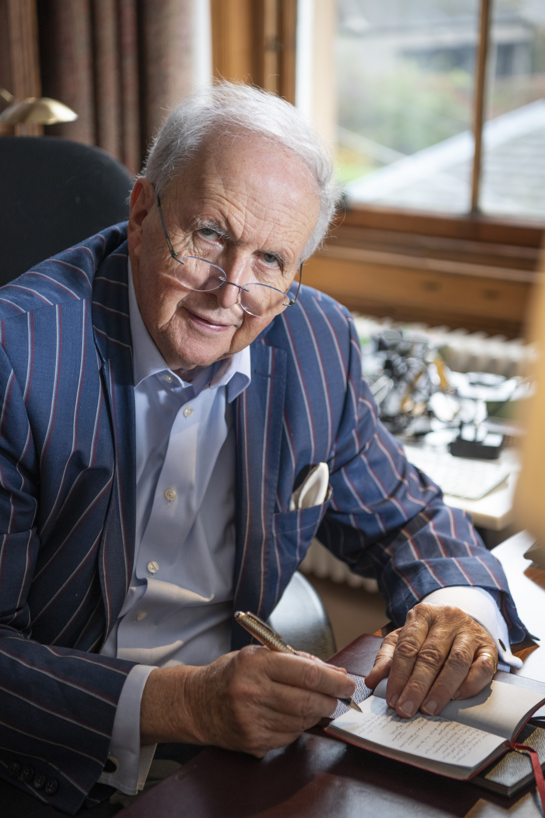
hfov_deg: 20.6
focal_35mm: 66
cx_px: 270
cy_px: 408
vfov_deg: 30.5
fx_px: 1499
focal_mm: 65
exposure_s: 1/250
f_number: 2.8
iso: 800
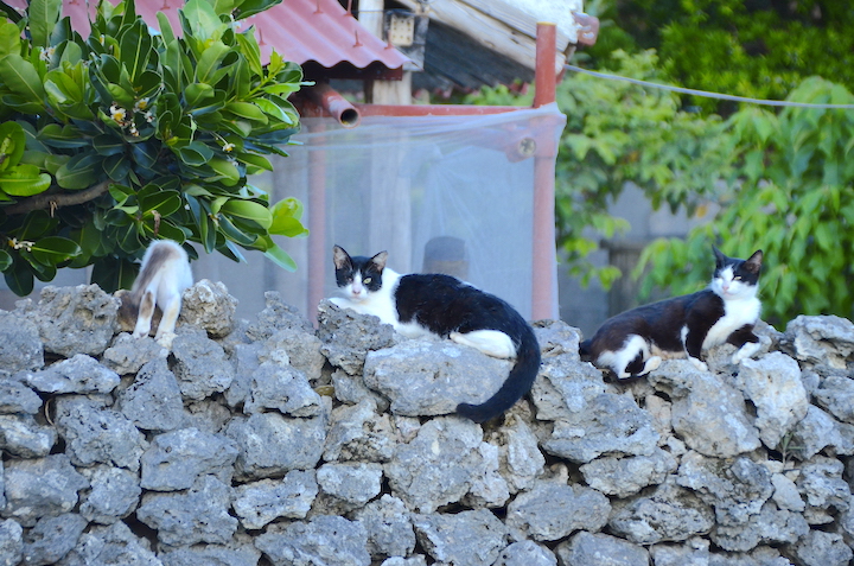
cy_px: 283
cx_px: 427
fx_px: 5504
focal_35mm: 232
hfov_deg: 8.9
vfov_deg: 5.9
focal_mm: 155
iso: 800
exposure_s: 1/125
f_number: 6
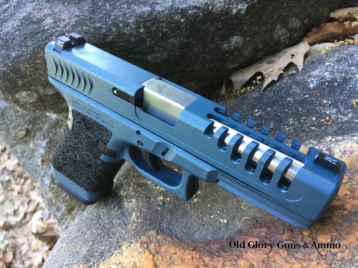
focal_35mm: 29
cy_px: 134
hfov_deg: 61.7
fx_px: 300
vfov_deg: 48.2
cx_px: 179
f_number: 2.2
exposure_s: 1/30
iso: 40
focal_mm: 4.15
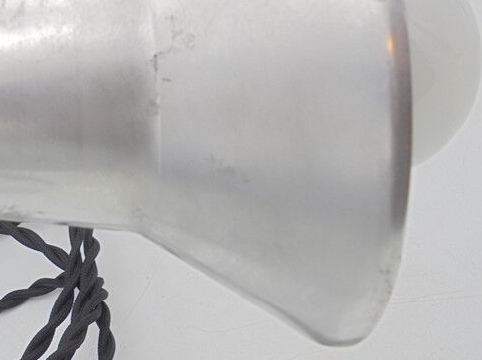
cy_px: 74
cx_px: 92
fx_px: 1266
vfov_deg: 16.1
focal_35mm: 91
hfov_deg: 21.3
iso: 100
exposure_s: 1/40
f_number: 4.8
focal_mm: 8.9
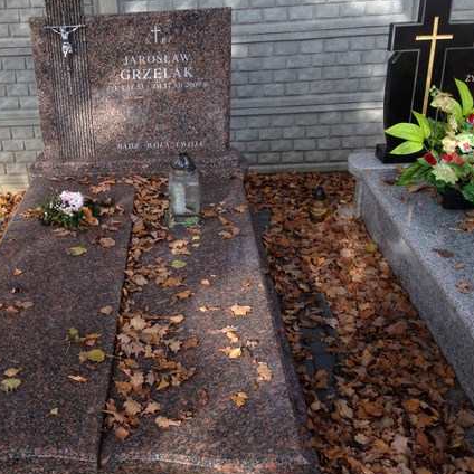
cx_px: 133
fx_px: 682
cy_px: 221
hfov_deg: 37.6
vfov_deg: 38.3
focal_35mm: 44
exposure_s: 1/228
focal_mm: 4.12
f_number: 2.4
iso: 50
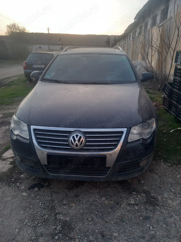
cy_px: 121
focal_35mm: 27
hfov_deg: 51.4
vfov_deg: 65.3
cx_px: 90
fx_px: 188
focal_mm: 4
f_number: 1.8
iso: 40
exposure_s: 1/50
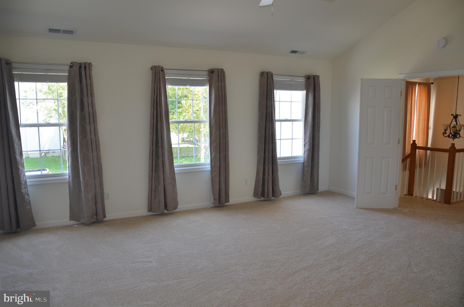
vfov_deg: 47.7
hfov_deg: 67.5
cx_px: 232
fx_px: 347
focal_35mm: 27
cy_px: 154
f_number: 3.5
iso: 360
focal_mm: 18
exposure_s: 1/125
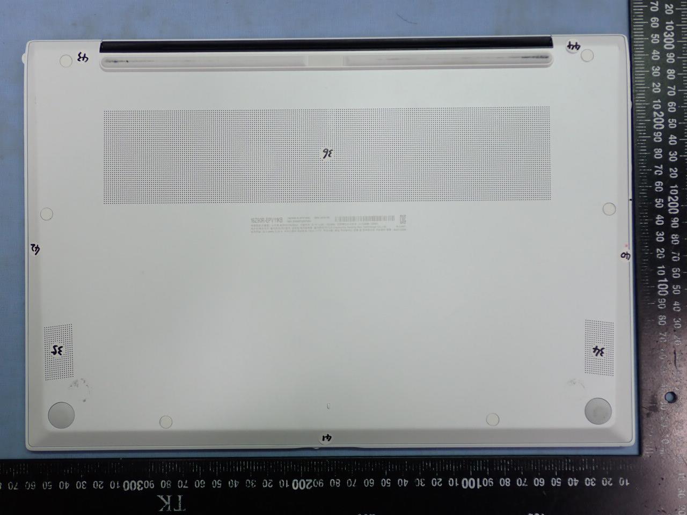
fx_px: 714
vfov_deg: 39.7
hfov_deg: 51.4
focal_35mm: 36
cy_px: 258
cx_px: 344
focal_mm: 6.37
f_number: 2.5
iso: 160
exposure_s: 1/80
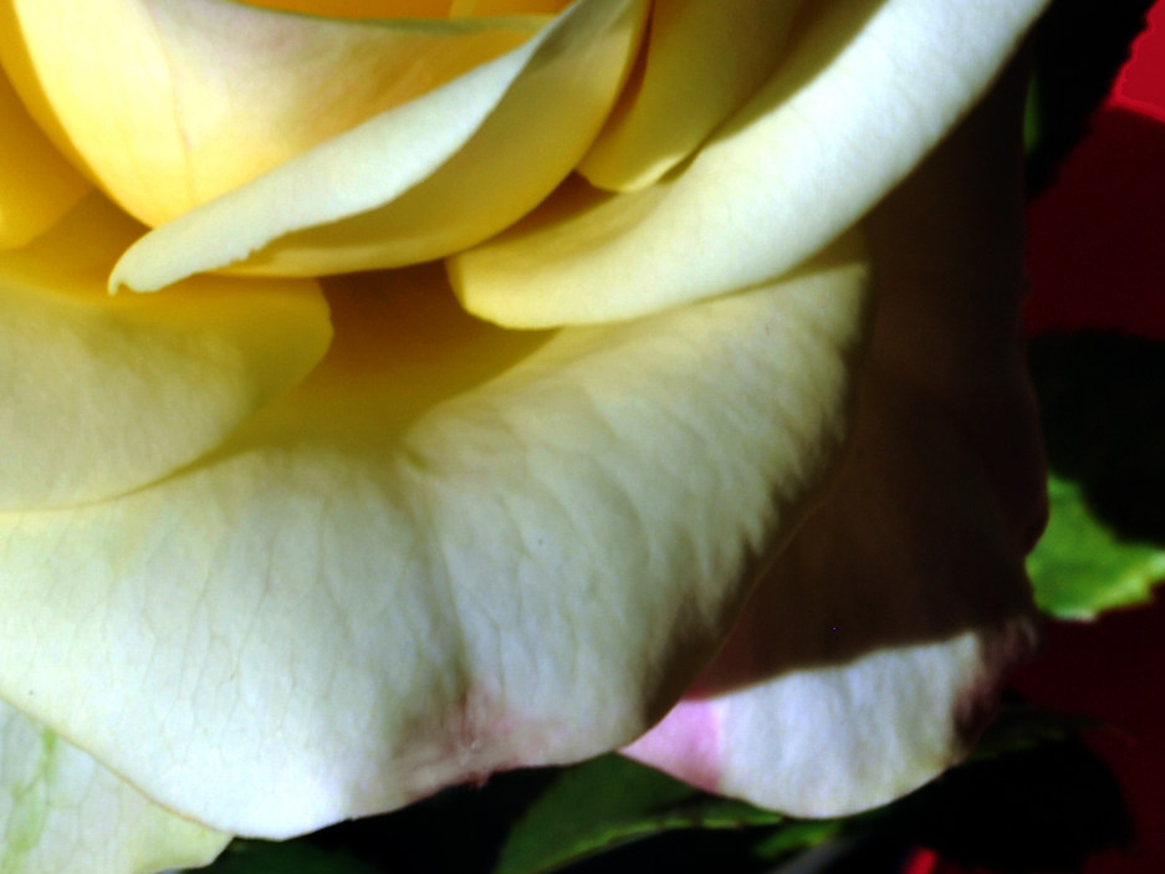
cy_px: 24
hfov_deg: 13.3
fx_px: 4982
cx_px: 209
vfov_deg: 10.0
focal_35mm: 148
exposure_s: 1/8
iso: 100
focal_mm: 40
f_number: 25
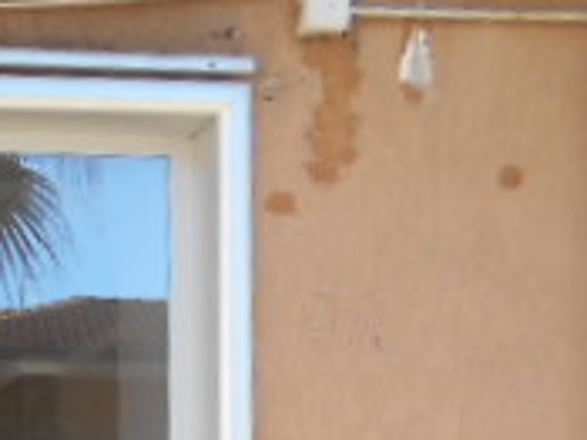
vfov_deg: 14.3
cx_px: -369
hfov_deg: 17.8
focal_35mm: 95
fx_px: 1610
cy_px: 695
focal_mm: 4.6
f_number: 3.2
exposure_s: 1/80
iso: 80
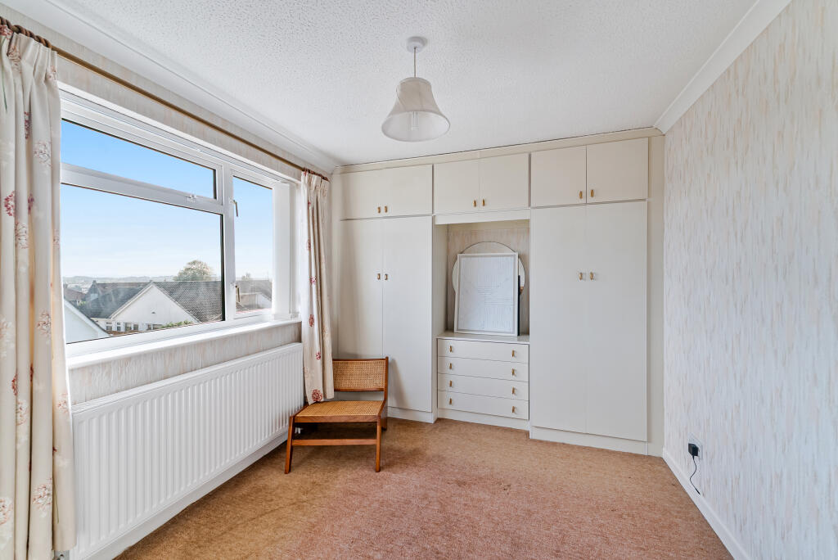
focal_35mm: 14
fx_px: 326
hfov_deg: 104.2
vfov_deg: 81.3
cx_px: 419
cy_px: 280
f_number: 8
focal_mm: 14
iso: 320
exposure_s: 1/1000
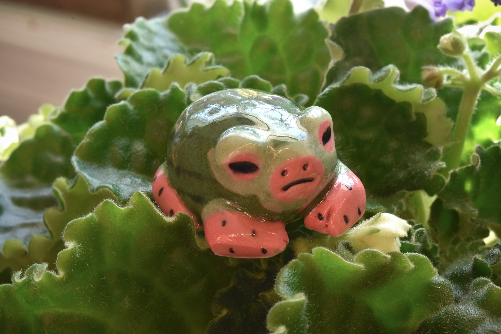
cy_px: 167
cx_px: 250
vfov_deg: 16.6
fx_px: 1148
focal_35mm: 82
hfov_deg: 24.6
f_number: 20
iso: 500
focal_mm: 55
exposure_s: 1/6
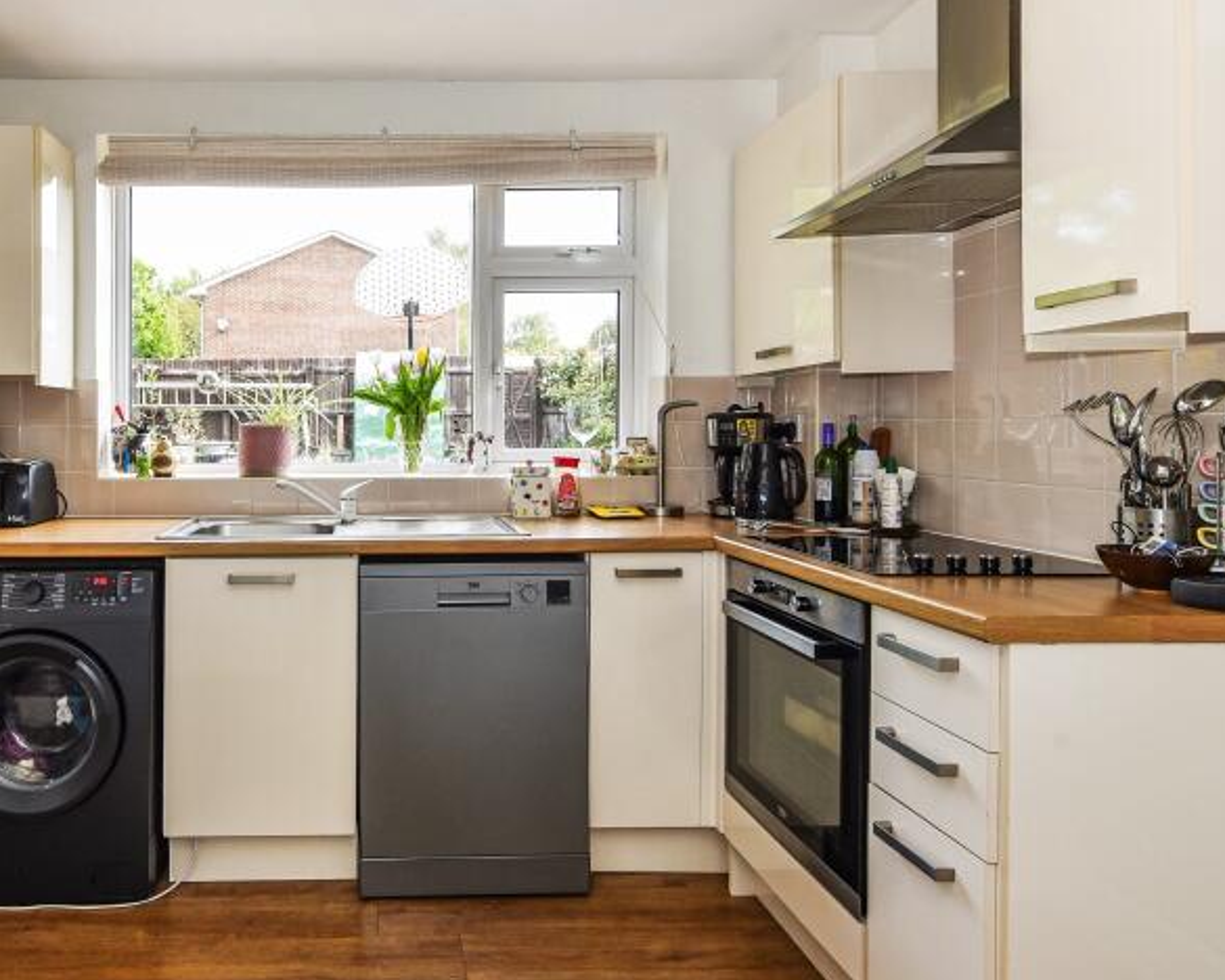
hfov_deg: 70.3
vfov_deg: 60.7
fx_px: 834
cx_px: 400
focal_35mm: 23
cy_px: 427
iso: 400
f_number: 9
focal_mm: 14
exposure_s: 1/80
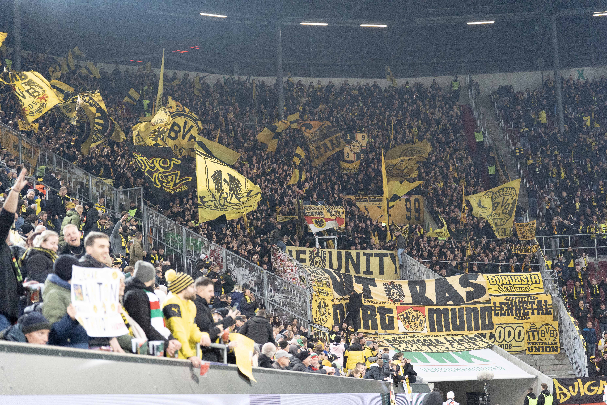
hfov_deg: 28.8
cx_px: 304
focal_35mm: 70
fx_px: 1180
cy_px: 202
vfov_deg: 19.5
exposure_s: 1/1250
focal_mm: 70
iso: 4000
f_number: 2.8
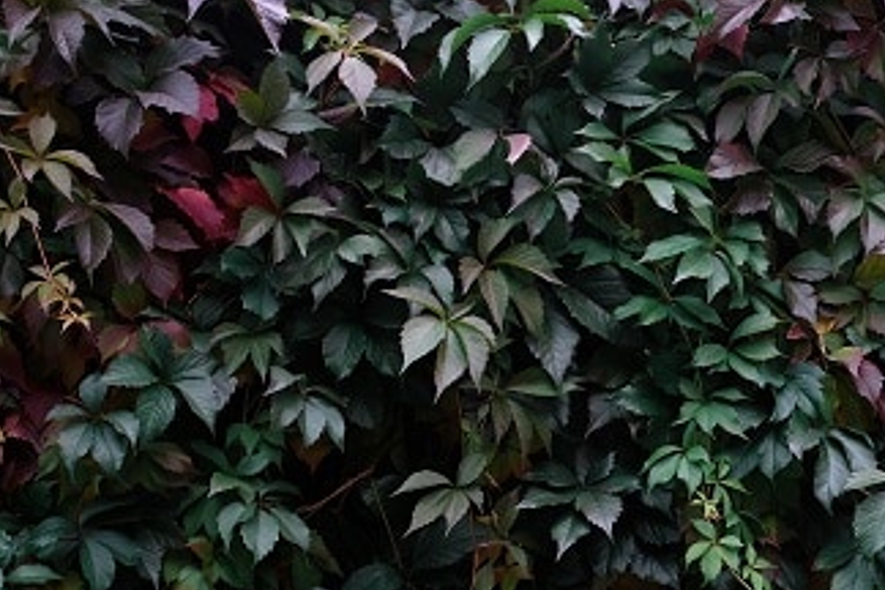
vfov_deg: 17.7
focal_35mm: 76
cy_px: 522
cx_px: 770
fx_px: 1868
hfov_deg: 25.9
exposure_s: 1/500
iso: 400
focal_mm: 27
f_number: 4
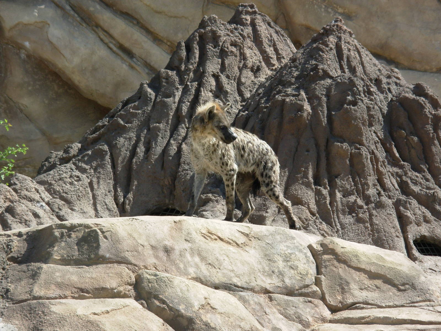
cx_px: 220
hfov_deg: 12.9
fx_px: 1949
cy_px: 166
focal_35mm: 153
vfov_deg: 9.7
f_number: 4.7
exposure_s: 1/279
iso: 50
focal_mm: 25.3
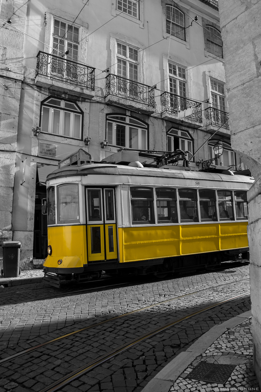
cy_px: 196
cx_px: 130
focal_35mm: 27
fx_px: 294
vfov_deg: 67.4
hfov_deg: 47.9
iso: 100
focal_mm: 18
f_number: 5.6
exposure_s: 1/125
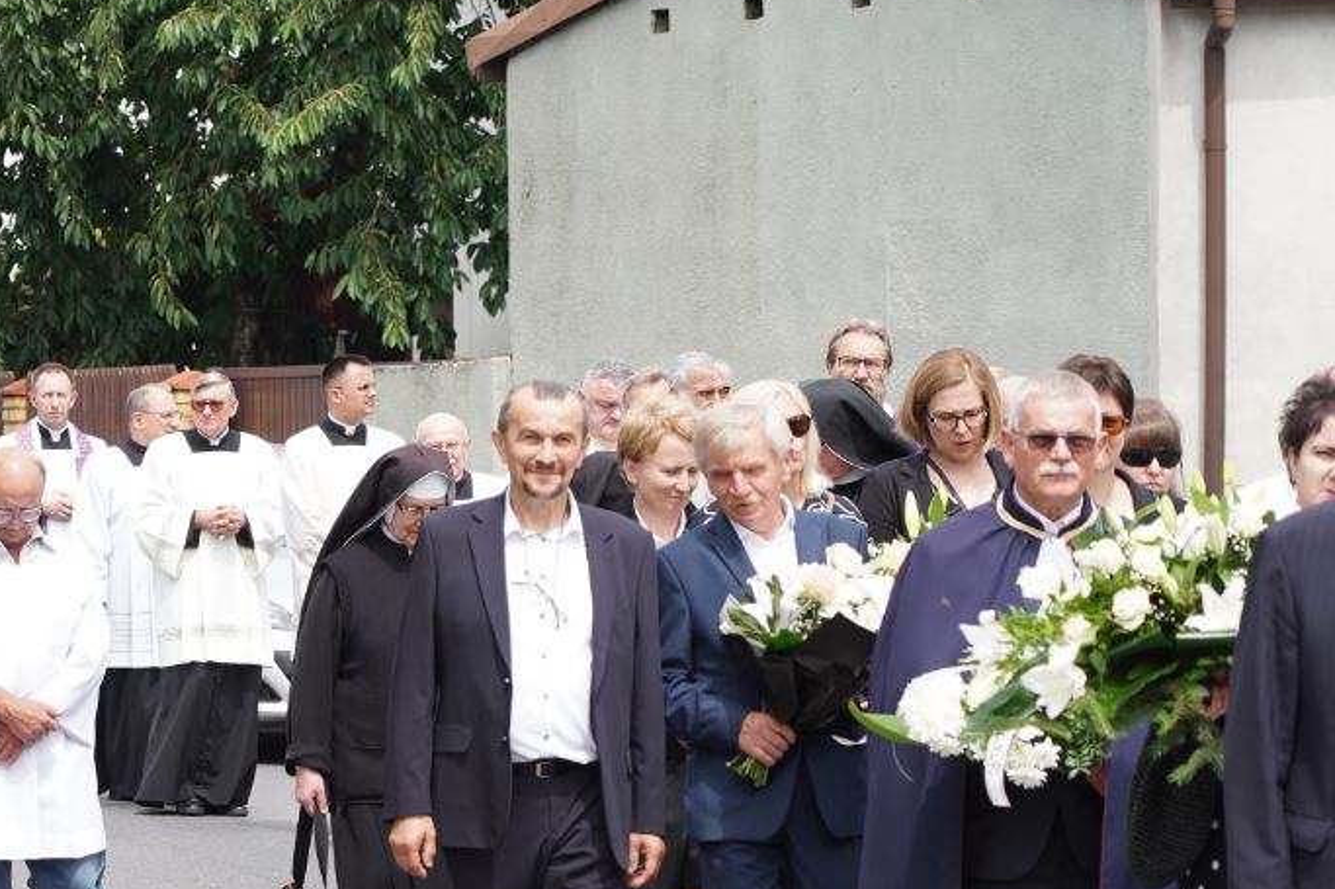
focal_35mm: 200
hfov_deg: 10.2
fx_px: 7414
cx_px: 135
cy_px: 755
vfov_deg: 6.9
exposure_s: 1/200
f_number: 5.6
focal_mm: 105
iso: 100
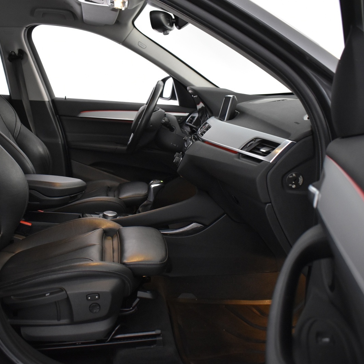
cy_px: 183
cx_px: 145
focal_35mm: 35
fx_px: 416
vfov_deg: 47.2
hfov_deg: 46.9
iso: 2000
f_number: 3.5
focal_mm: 18
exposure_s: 1/30
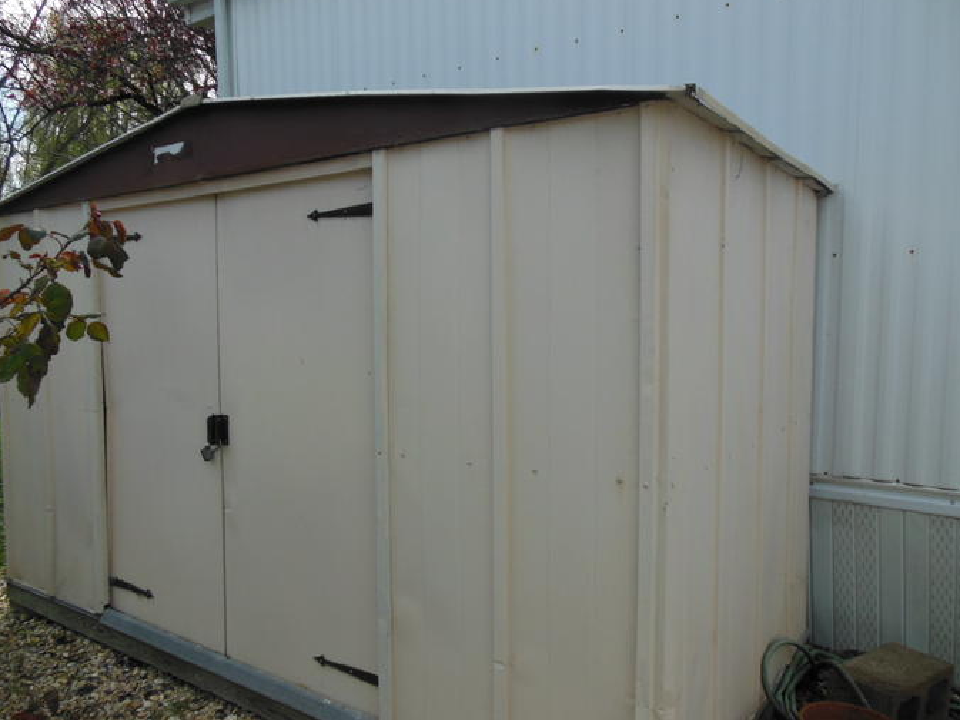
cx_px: 486
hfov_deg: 67.3
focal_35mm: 26
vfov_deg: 53.1
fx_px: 721
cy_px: 366
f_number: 3.2
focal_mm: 4.5
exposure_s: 1/1250
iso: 125
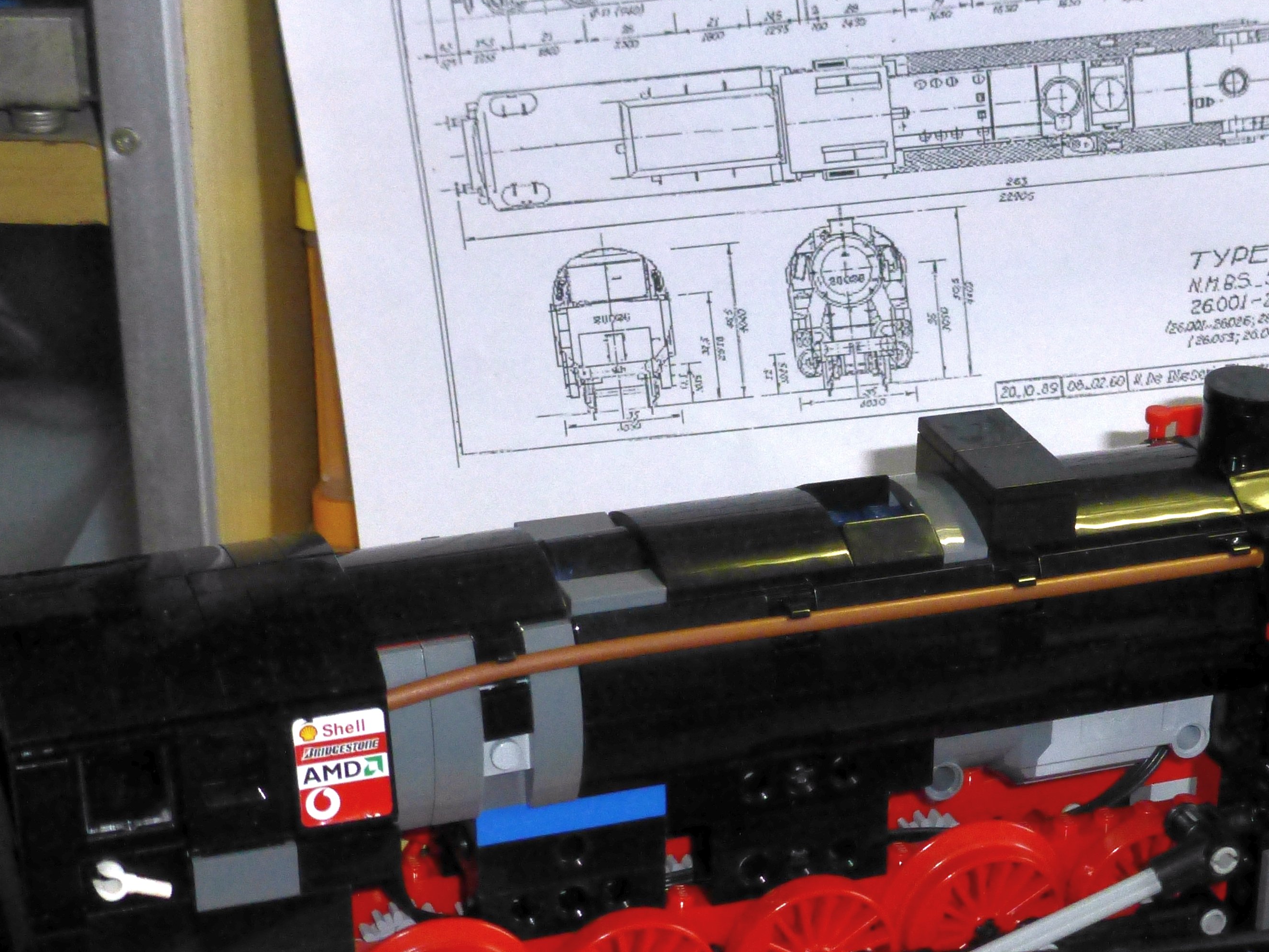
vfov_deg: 17.8
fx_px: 3043
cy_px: 602
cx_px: 922
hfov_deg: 23.4
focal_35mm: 83
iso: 800
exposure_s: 1/30
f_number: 4.4
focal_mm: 9
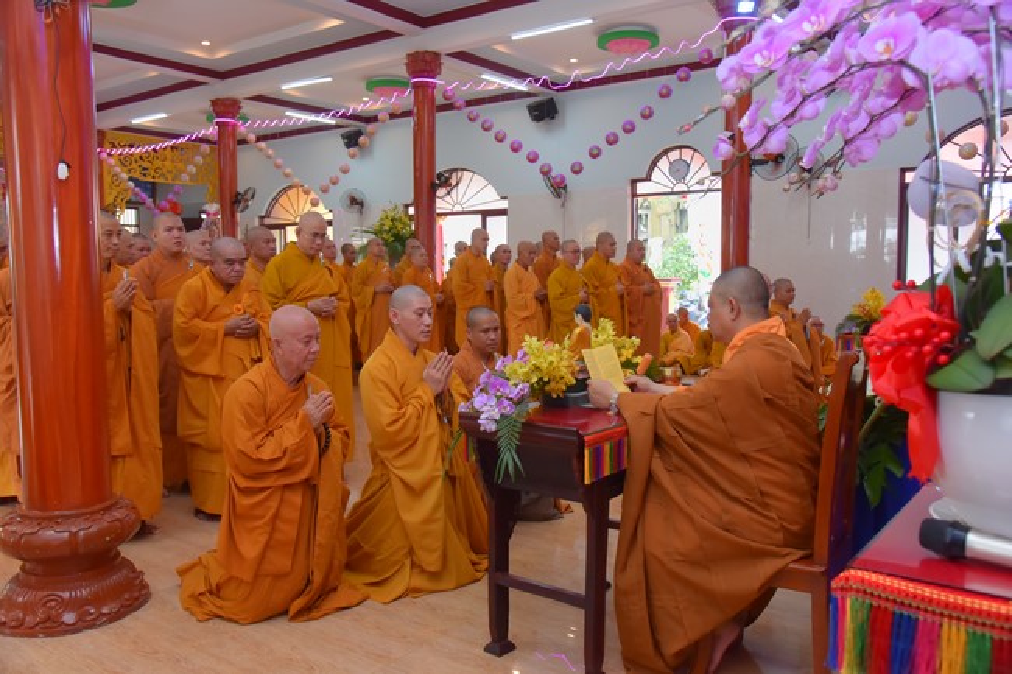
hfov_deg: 61.9
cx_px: 506
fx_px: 843
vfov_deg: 43.6
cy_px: 337
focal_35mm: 30
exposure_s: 1/160
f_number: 5.6
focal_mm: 30
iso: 1250
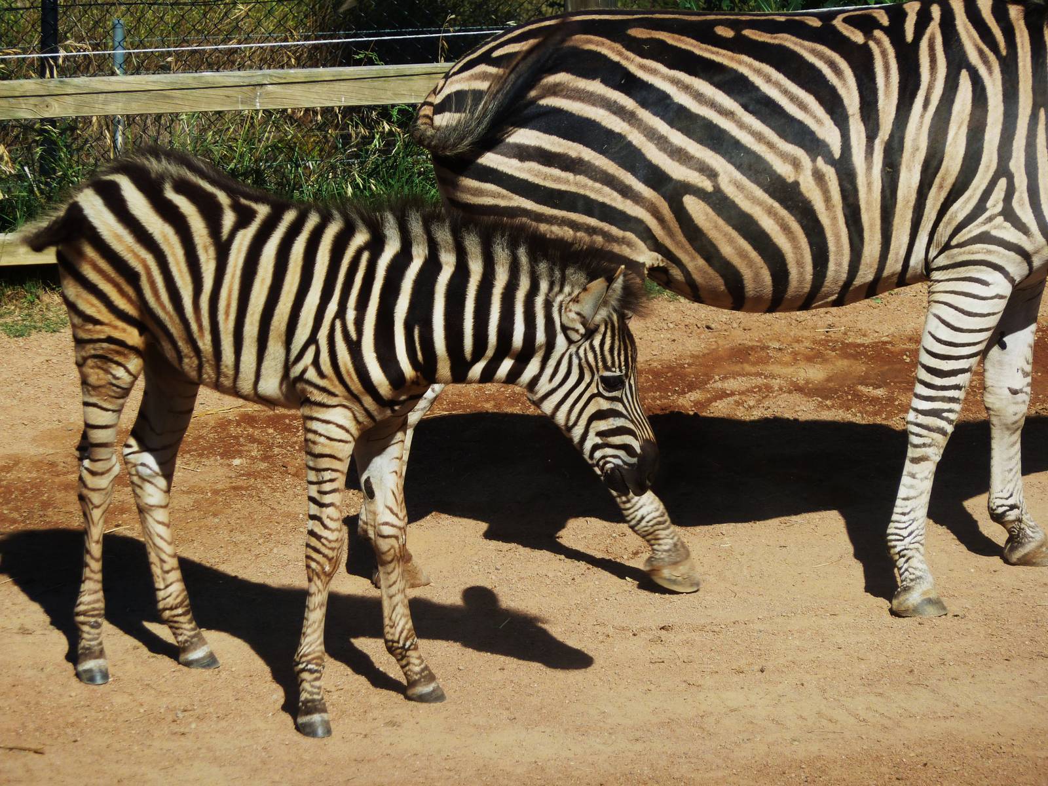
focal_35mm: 260
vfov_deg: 5.7
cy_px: 393
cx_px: 524
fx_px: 7872
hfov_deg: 7.6
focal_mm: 42.6
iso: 80
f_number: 4.7
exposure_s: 1/500
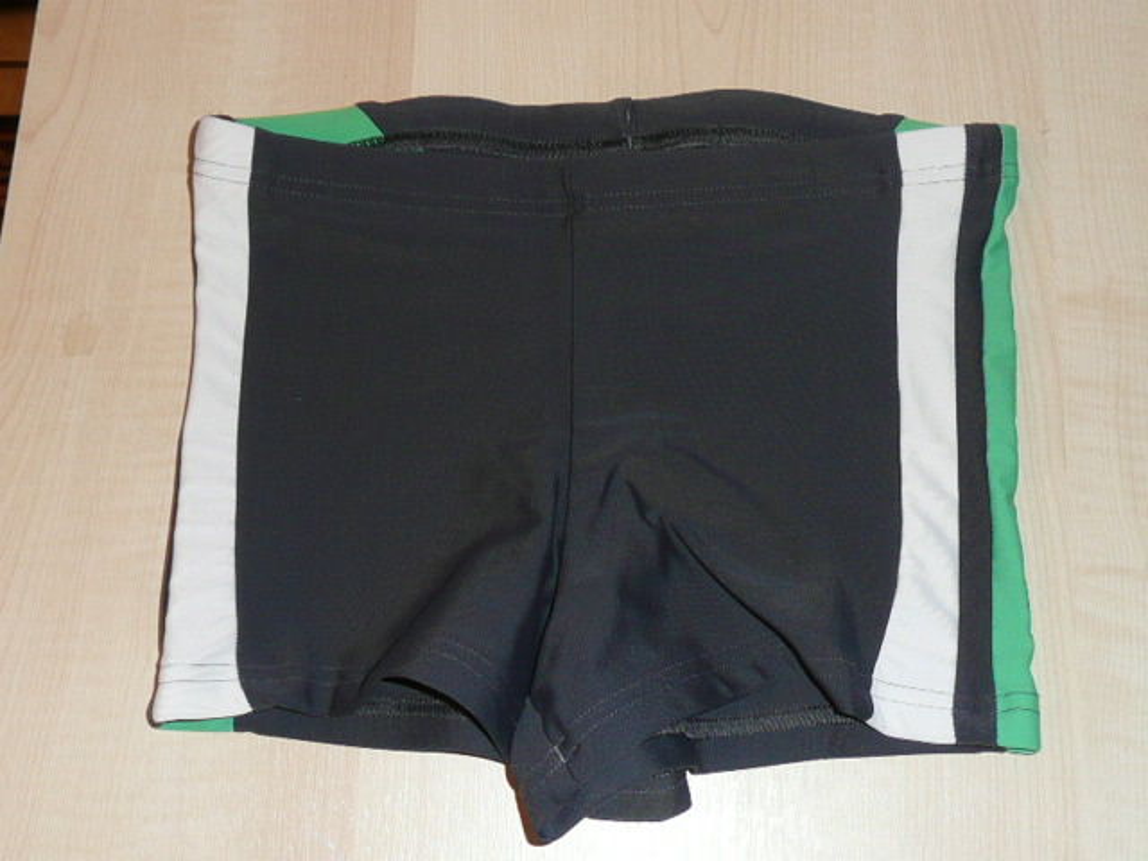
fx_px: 1492
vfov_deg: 32.2
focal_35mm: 45
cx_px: 574
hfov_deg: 42.1
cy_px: 430
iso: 100
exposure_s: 1/30
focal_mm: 4.9
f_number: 3.4
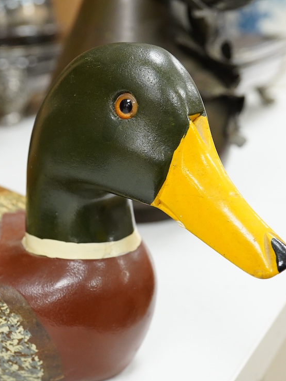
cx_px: 104
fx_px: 727
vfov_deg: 29.4
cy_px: 193
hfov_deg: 22.2
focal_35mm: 66
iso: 2500
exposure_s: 1/160
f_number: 8
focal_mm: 30
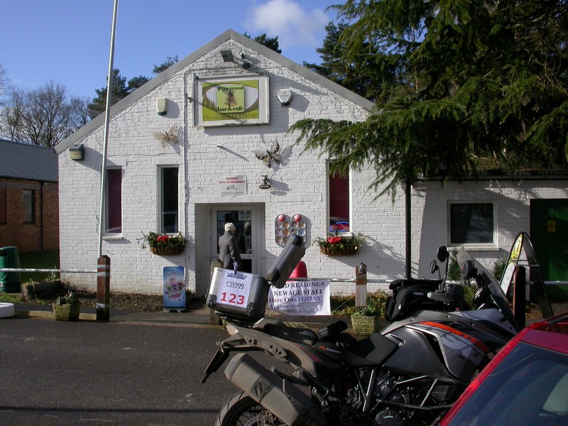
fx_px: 624
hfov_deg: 49.0
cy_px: 213
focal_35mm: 38
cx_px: 284
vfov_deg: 37.7
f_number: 7.5
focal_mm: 7.85
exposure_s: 1/365
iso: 100
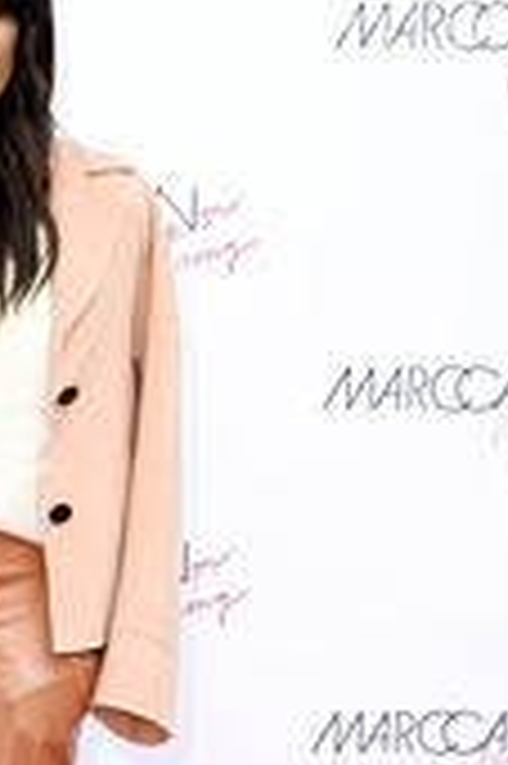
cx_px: -49
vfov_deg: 19.0
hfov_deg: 12.7
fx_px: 2248
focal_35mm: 106
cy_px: 675
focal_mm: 45
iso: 640
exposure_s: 1/200
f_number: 6.3
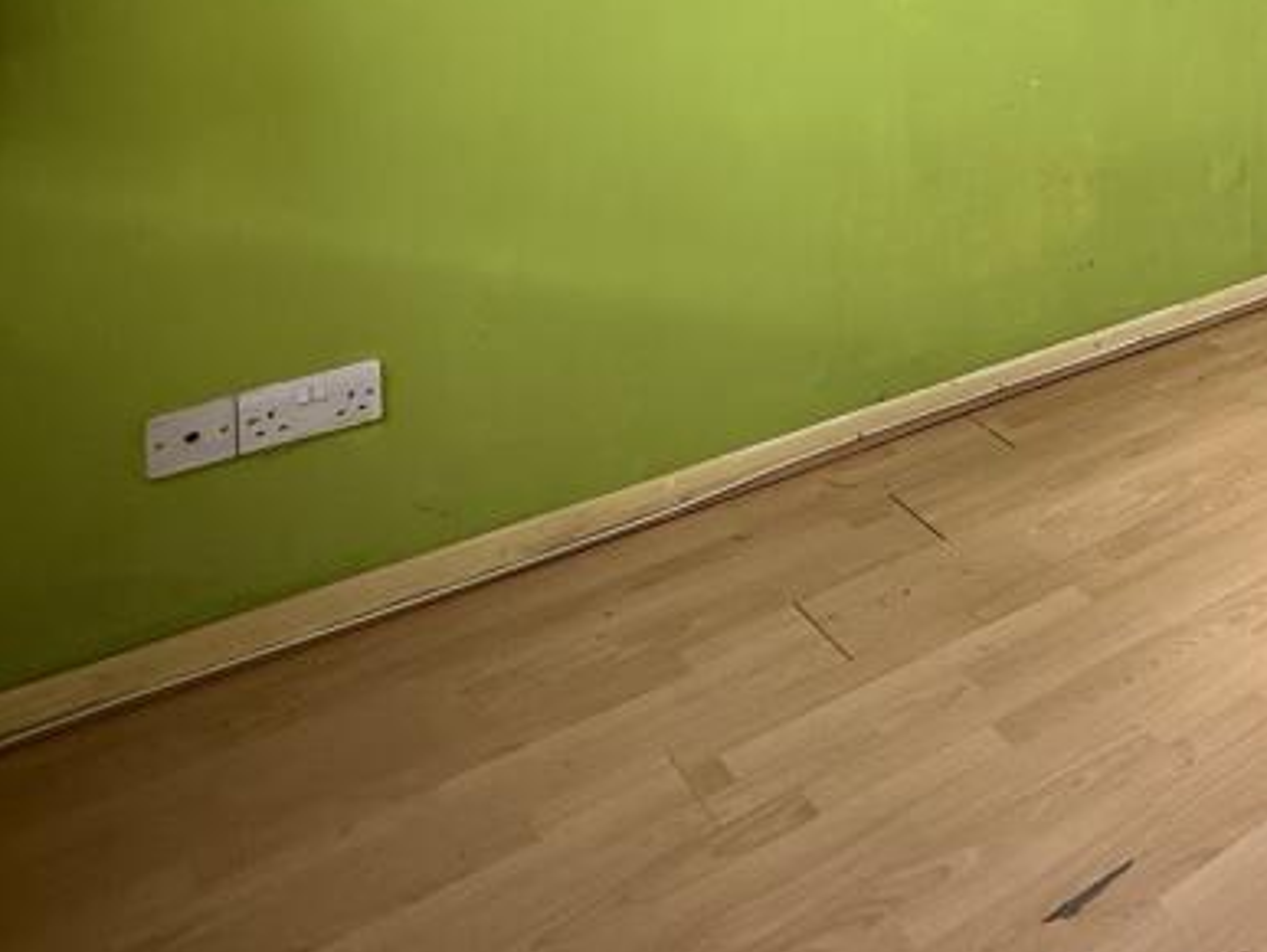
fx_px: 1356
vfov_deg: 32.9
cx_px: 1565
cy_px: -147
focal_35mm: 37
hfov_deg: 36.7
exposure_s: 1/99
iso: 100
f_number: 2.2
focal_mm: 2.22
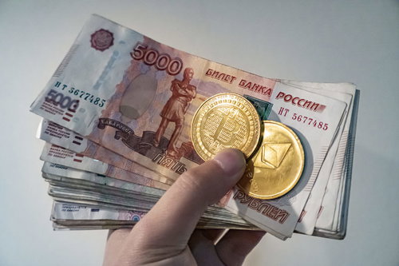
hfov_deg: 57.2
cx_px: 200
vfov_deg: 39.9
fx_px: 366
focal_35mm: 33
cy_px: 133
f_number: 4
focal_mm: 22
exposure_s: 1/60
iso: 5000
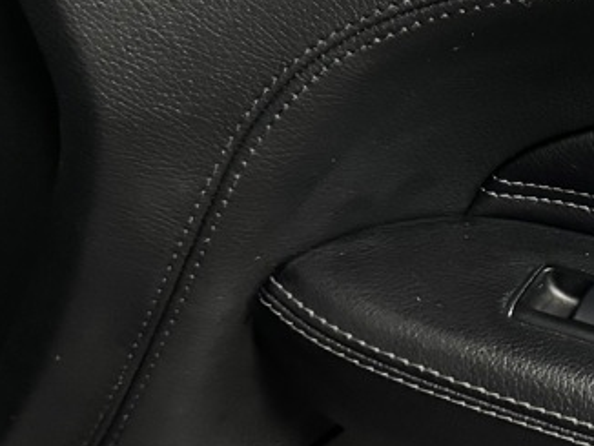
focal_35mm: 106
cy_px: 302
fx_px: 1820
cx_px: 955
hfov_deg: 16.5
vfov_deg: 14.0
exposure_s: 1/31
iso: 1000
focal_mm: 6.86
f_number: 1.78
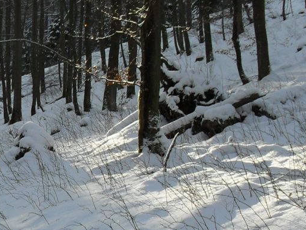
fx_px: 866
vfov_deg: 14.8
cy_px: 234
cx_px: -34
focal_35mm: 98
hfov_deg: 19.2
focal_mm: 6.3
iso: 100
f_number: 3.2
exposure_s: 1/350
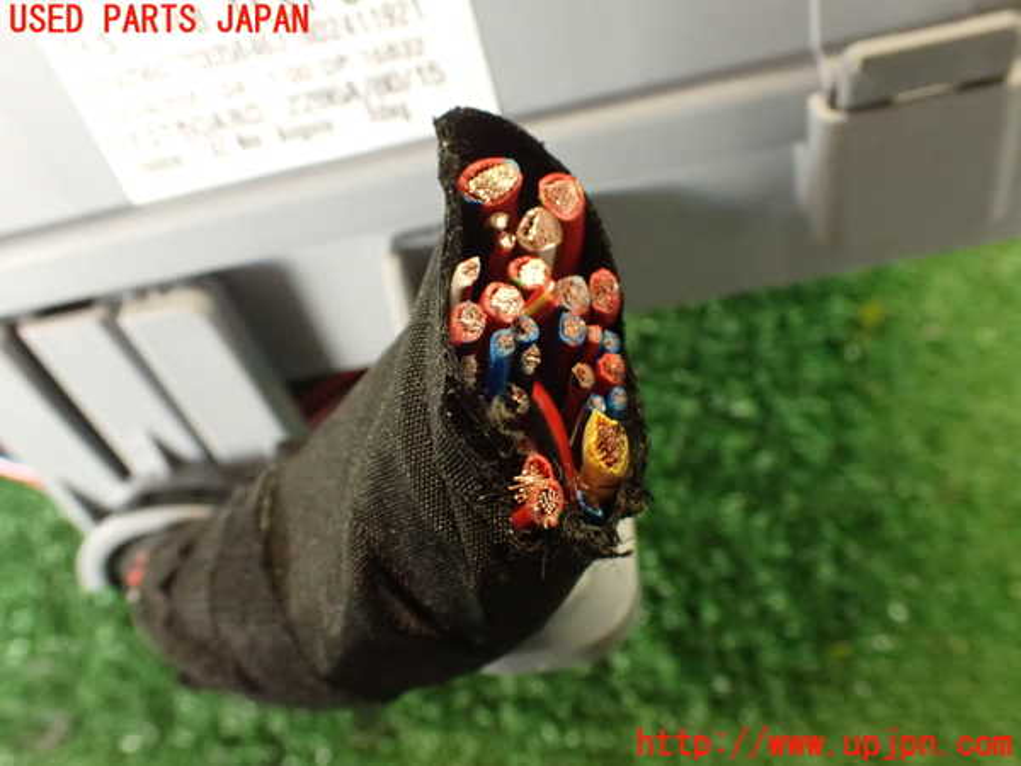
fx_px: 944
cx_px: 510
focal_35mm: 32
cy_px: 383
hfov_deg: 56.8
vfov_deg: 44.2
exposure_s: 1/8
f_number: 9
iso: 1250
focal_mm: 5.79
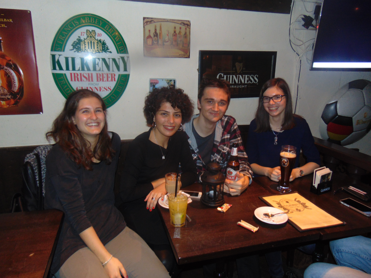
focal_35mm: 25
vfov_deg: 54.9
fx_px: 268
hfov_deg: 69.4
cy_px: 139
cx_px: 186
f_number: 3
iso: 200
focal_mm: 4.5
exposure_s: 1/8
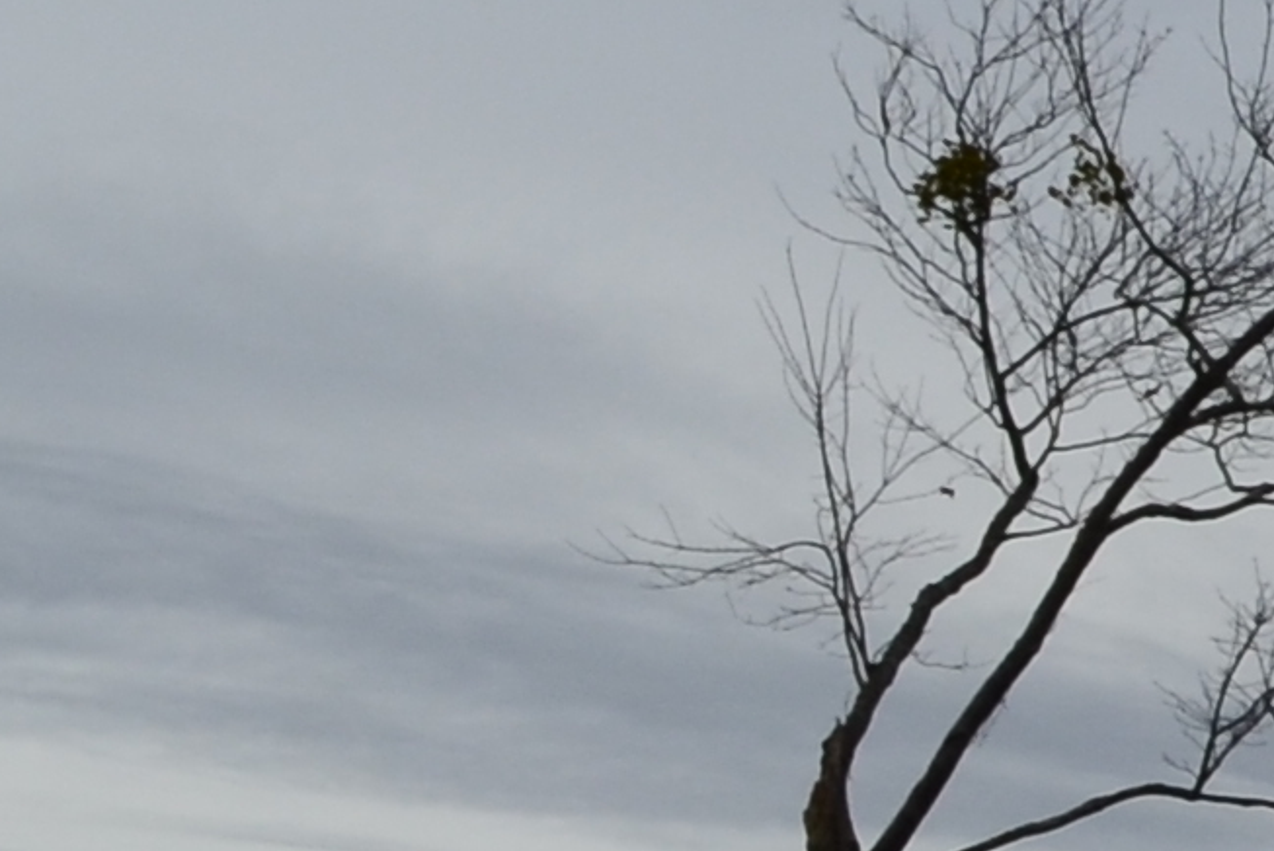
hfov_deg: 6.7
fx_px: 9594
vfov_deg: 5.1
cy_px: 744
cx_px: 4060
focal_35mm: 271
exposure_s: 1/80
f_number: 10
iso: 200
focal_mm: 24
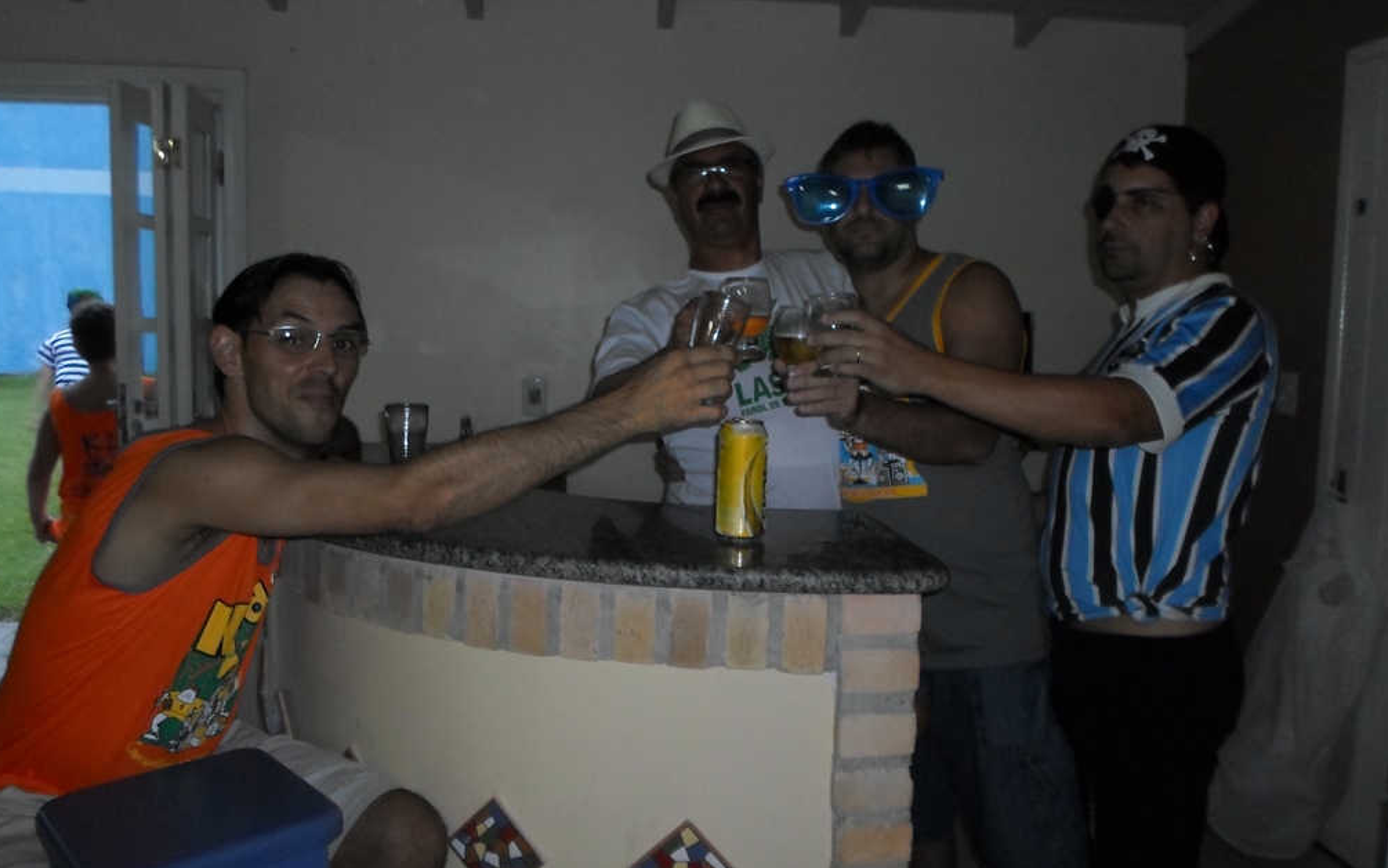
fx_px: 1021
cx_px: 699
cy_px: 419
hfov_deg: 68.4
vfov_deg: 46.0
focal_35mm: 27
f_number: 2.5
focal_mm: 4.5
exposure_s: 1/20
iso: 400
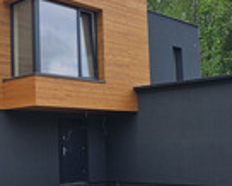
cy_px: 101
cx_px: 73
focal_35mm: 66
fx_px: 454
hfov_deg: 28.5
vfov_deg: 23.2
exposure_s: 1/1718
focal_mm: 5.4
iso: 25
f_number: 1.8
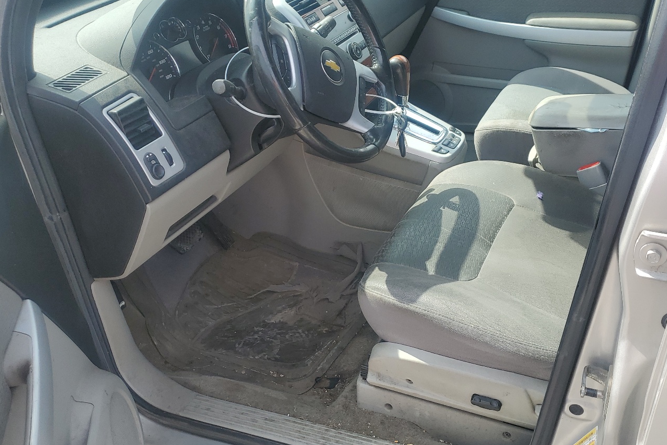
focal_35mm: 34
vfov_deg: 38.9
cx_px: 415
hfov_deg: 55.2
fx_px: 630
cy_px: 216
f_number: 1.5
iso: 50
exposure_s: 1/769
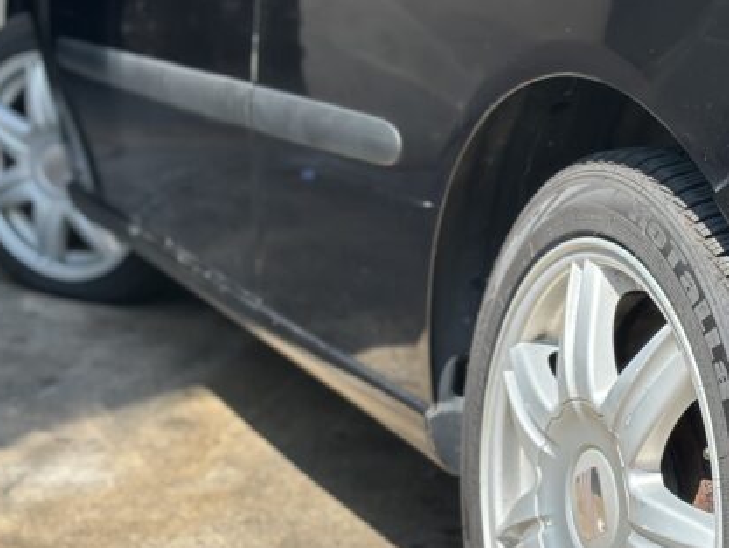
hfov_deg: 21.3
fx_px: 1938
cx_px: 451
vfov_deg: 16.1
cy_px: 322
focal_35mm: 92
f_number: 1.78
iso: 100
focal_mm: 6.86
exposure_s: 1/2532
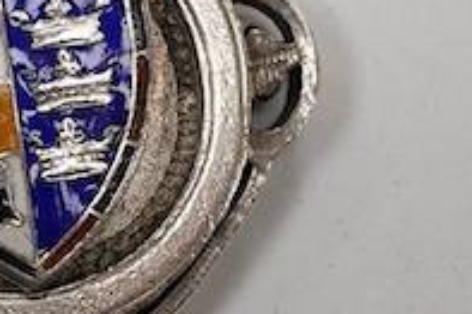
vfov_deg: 6.7
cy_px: 151
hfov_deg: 9.6
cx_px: -319
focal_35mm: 206
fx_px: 2699
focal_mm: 30
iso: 1250
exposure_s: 1/125
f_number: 11
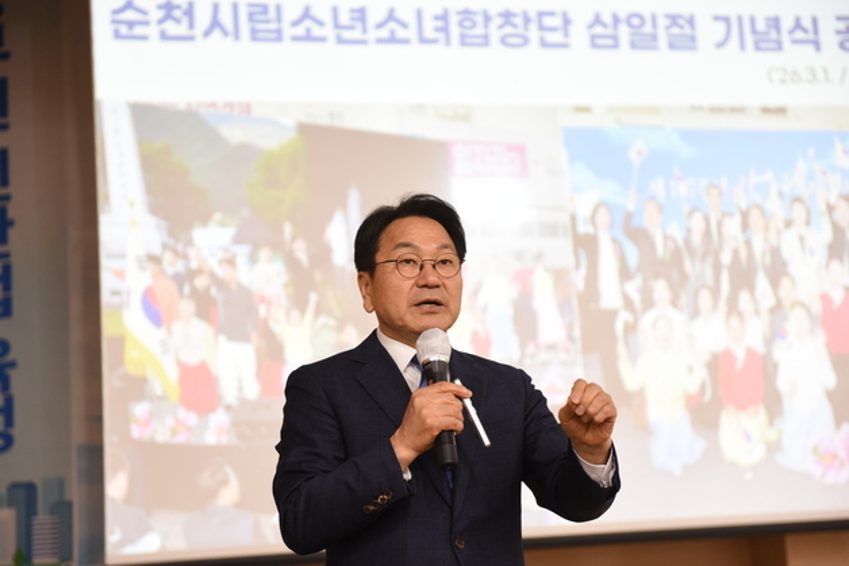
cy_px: 283
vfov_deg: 19.5
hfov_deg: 28.8
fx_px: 1651
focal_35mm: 70
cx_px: 424
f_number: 2.8
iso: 2000
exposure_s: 1/80
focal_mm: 70
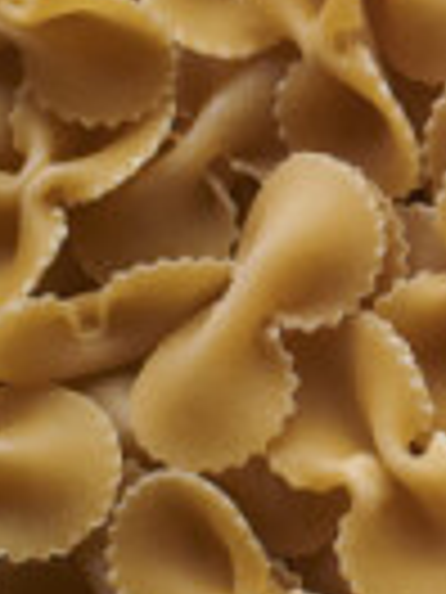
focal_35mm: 291
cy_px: -270
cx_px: 1707
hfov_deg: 4.7
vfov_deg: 6.7
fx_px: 4999
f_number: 8
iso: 160
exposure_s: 1/100
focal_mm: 50
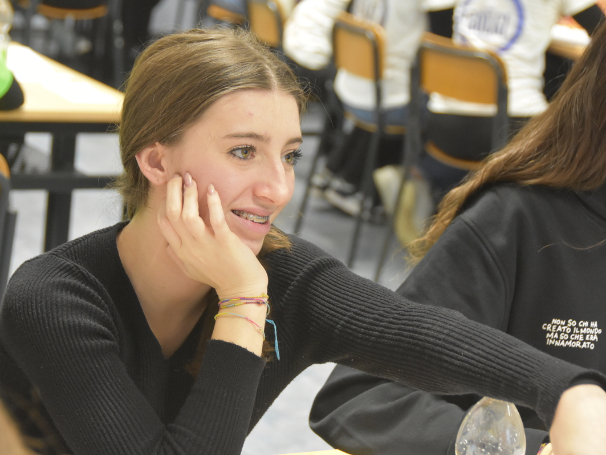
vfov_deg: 13.0
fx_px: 1995
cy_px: 228
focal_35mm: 114
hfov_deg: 17.3
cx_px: 274
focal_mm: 70
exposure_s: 1/60
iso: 3200
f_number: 5
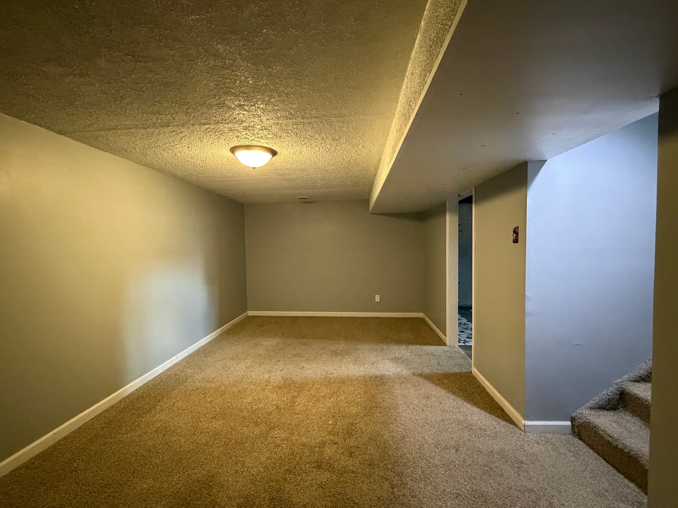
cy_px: 260
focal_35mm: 16
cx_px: 323
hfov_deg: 94.4
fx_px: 313
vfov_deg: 78.1
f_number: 2.2
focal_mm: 2.22
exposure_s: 1/40
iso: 1000
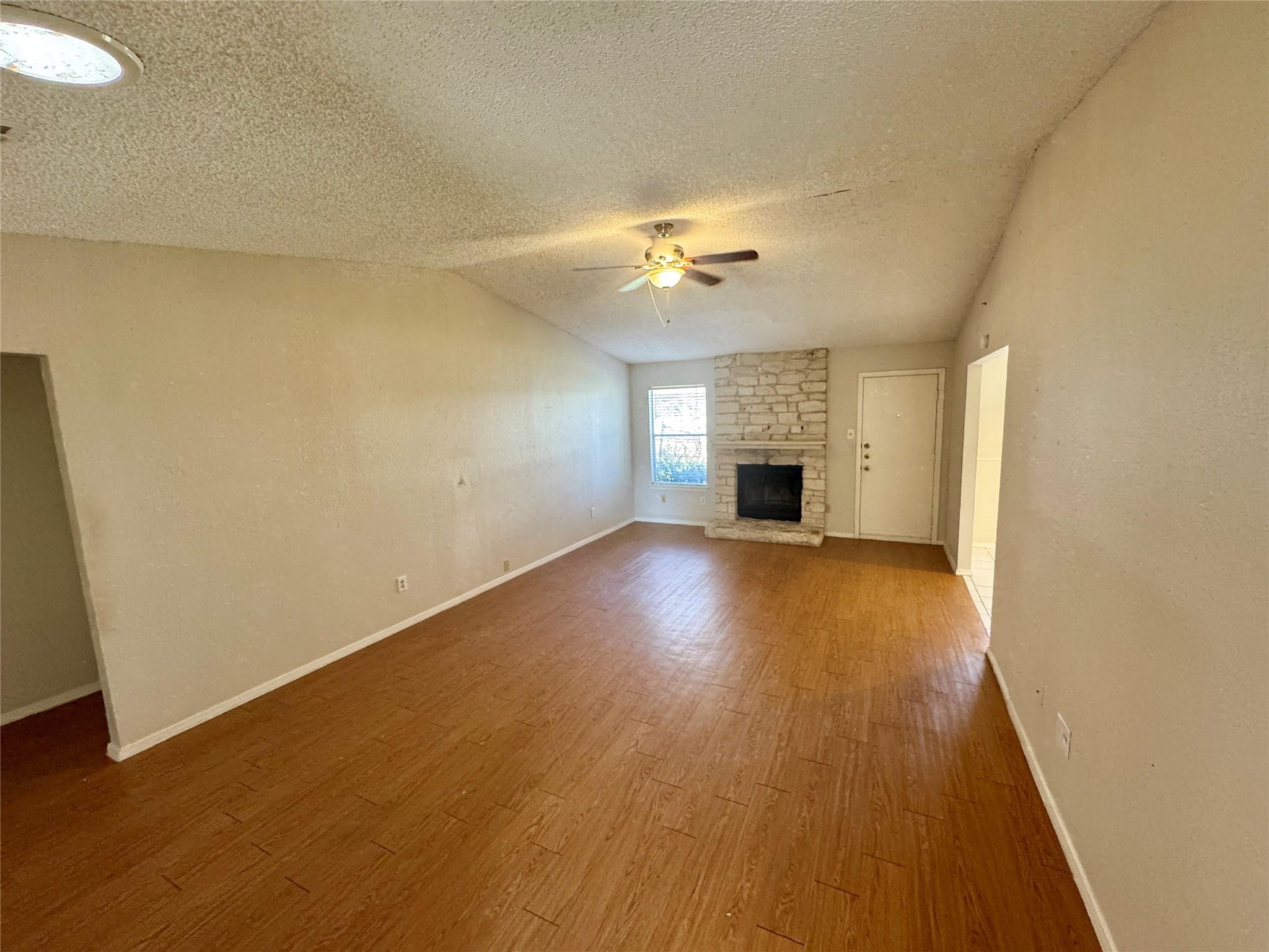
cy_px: 476
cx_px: 634
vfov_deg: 85.7
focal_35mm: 14
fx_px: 513
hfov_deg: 102.1
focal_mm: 2.22
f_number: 2.2
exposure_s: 1/60
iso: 250
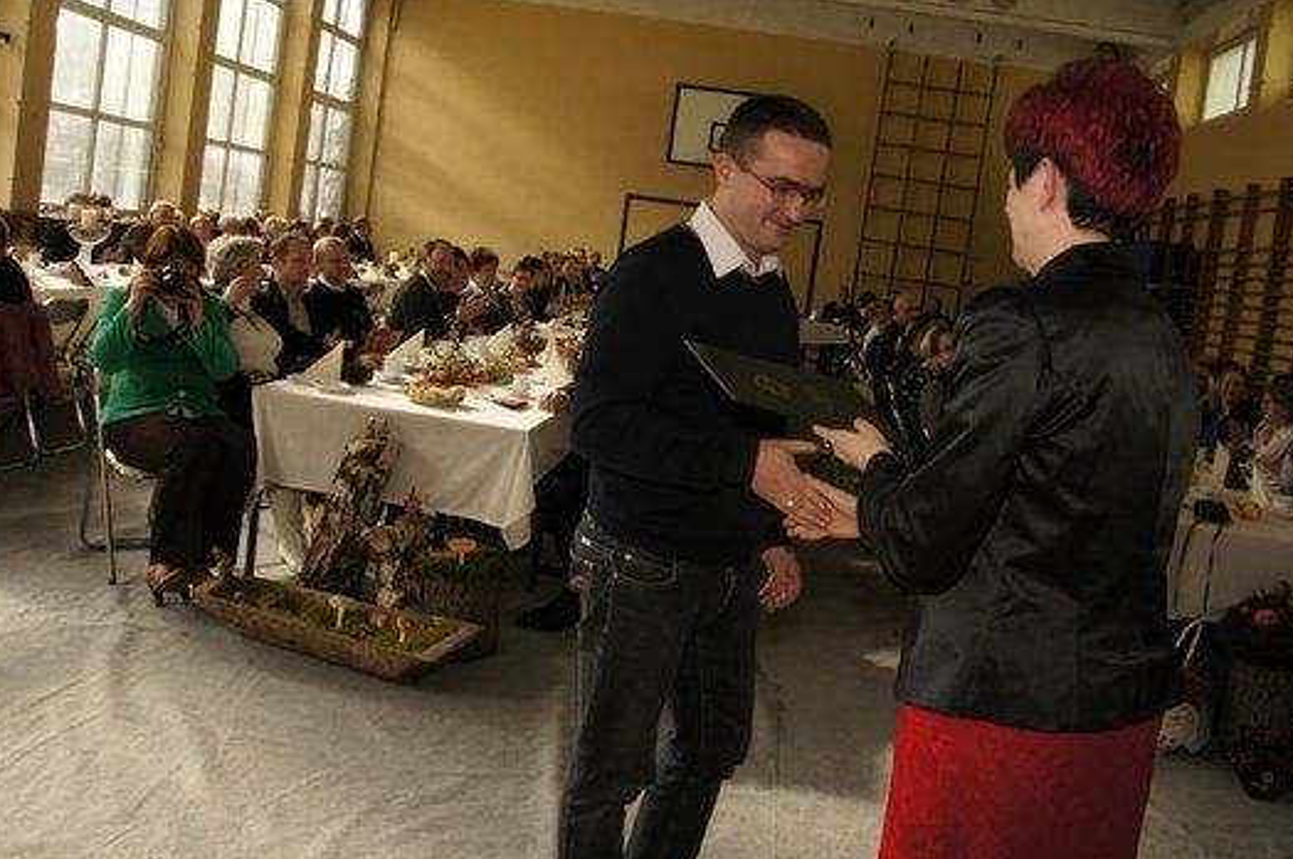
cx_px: 711
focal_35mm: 32
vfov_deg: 41.3
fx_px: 1134
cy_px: 353
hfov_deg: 59.2
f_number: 13
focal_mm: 17
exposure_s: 1/160
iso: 800
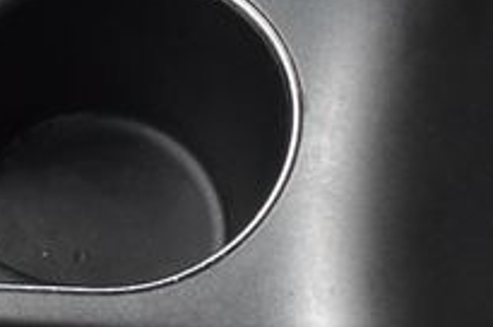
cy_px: 231
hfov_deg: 15.9
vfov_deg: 11.2
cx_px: -168
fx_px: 1668
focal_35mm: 122
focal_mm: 26
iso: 2500
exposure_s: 1/100
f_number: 9
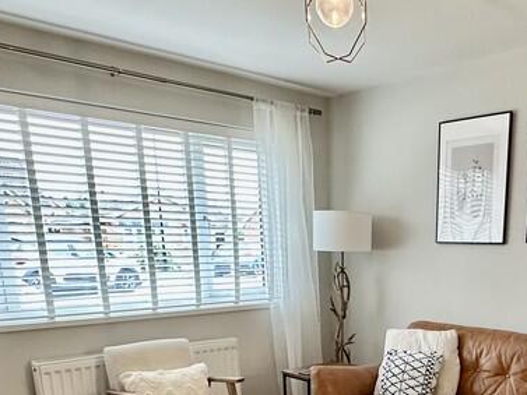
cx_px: 390
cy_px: 401
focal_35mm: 38
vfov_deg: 34.2
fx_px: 579
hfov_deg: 47.3
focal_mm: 2.22
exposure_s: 1/50
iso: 250
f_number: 2.2
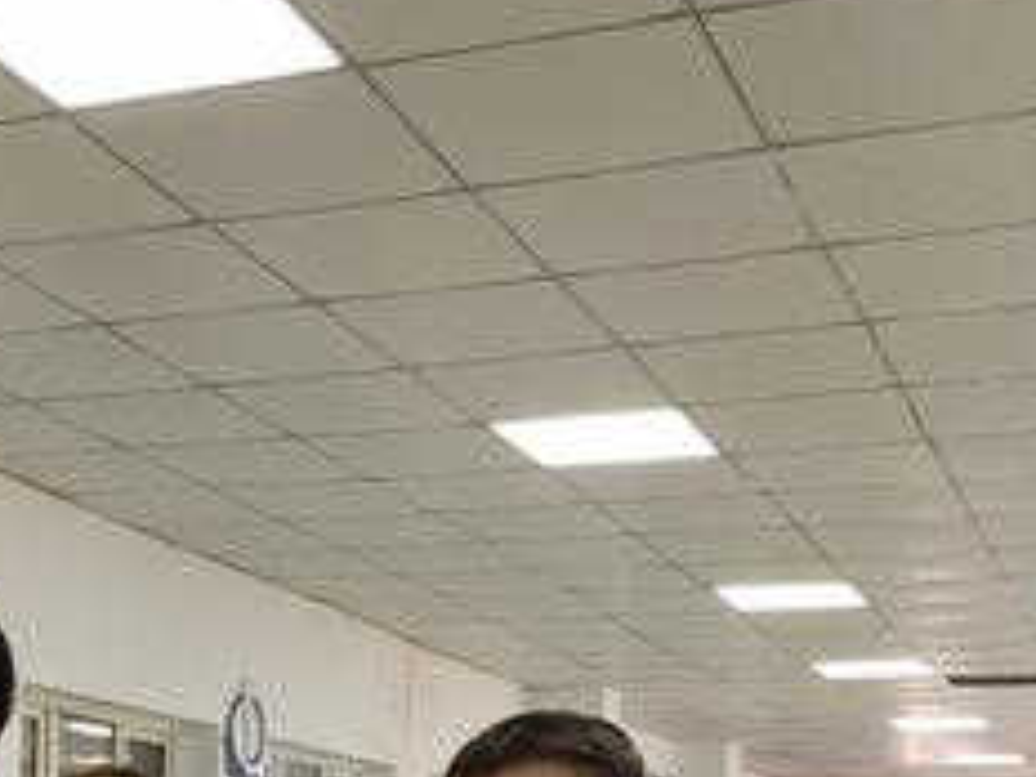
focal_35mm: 66
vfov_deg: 20.1
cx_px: 277
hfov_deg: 29.0
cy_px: 1049
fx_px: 1975
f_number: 1.9
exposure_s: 1/100
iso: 994
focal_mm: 5.52
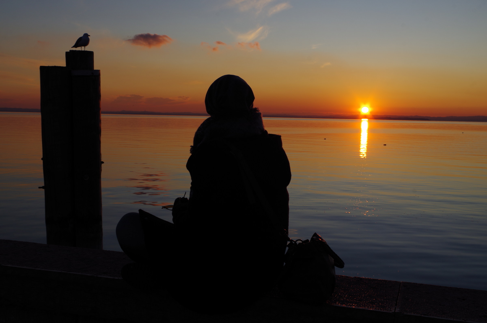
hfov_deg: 46.5
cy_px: 162
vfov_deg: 31.8
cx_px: 244
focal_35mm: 42
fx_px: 567
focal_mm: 28.13
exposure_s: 1/125
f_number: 10
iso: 100
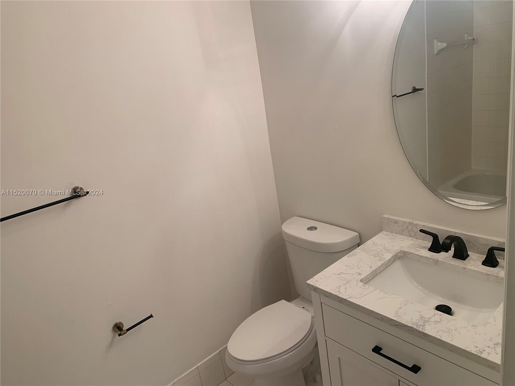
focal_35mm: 26
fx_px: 387
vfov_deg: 53.1
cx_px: 258
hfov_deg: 67.3
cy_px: 193
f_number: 1.8
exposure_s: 1/60
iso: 50
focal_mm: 4.25
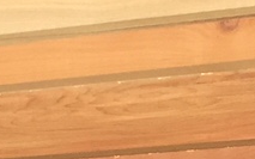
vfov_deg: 4.9
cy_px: 672
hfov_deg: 8.5
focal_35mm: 236
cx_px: 465
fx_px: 1640
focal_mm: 4.15
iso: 32
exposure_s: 1/203
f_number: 2.2
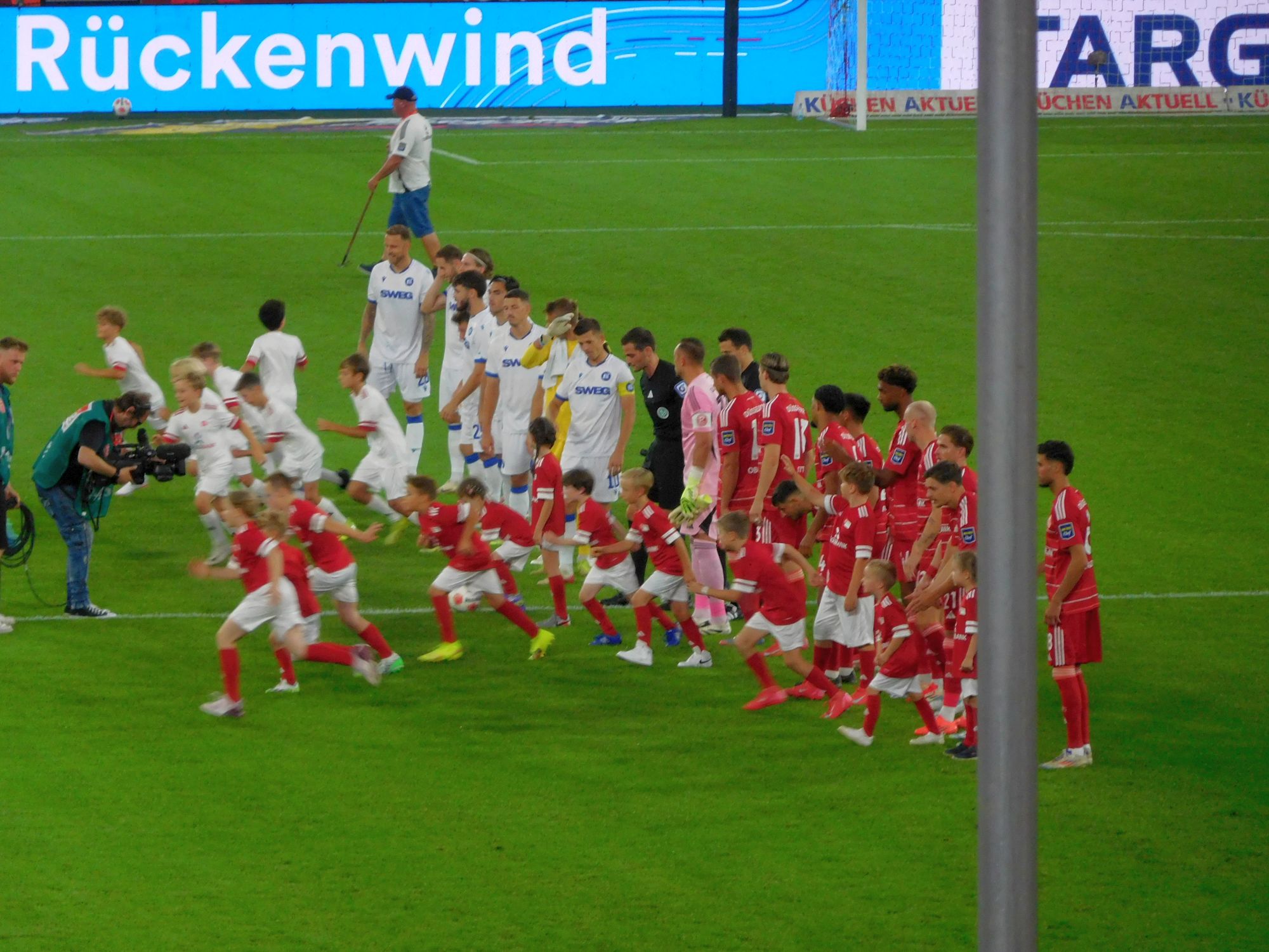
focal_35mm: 320
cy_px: 476
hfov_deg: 6.2
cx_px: 634
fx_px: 11731
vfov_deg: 4.6
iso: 400
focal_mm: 57.1
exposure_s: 1/100
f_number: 5.9
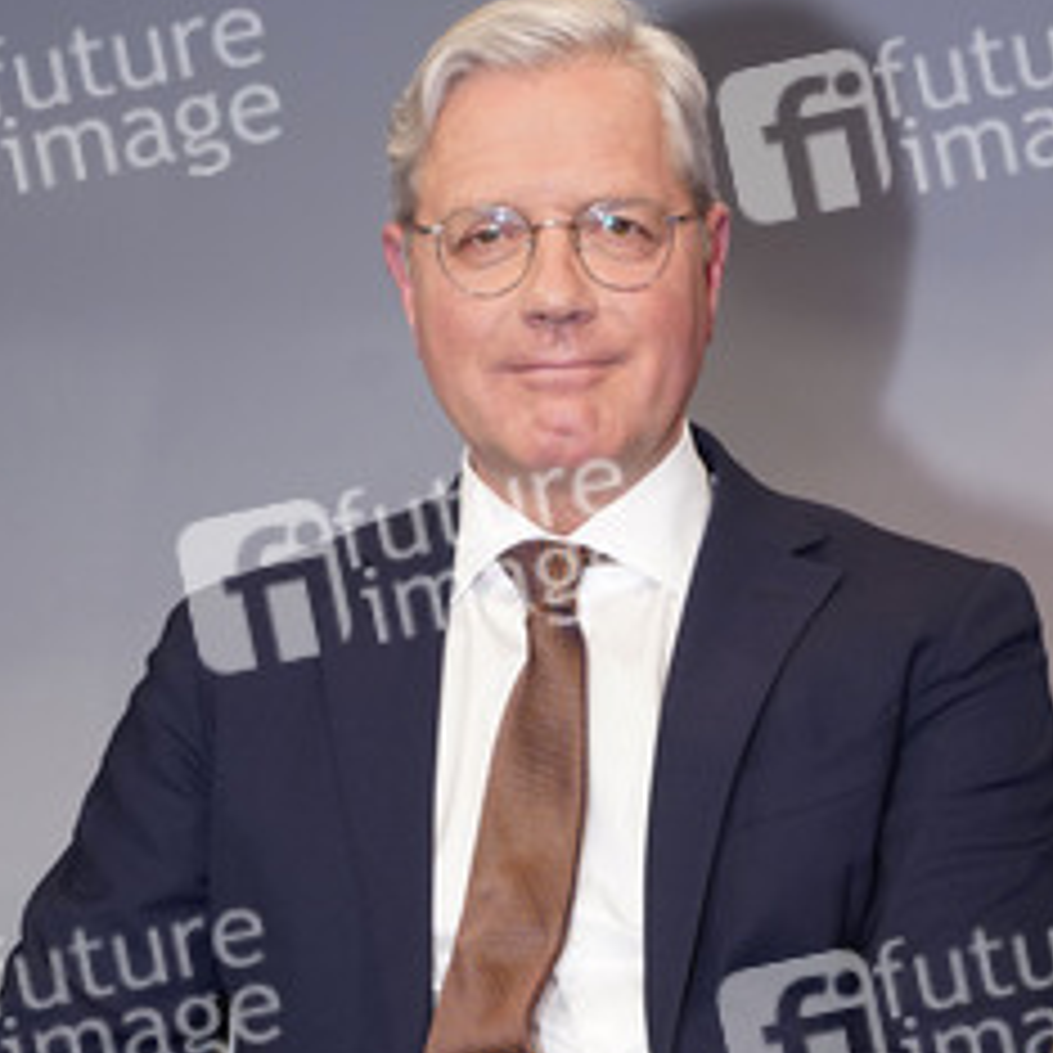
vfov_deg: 23.1
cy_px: 792
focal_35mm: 74
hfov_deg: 23.4
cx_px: 540
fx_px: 2547
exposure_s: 1/125
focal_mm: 51
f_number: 5.6
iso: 2000
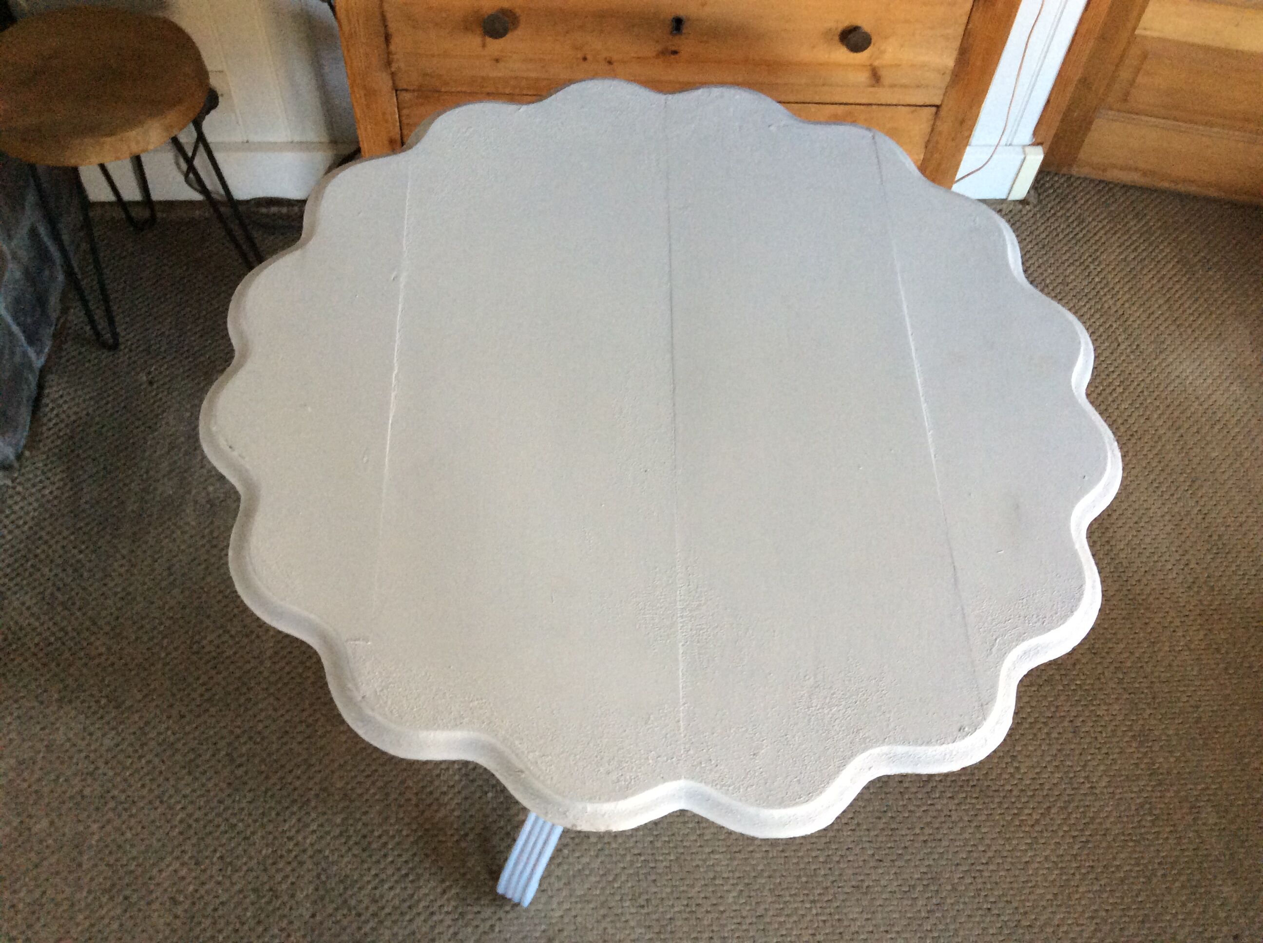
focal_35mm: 32
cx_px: 632
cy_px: 472
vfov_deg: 44.1
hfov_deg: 56.9
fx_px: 1166
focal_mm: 3.3
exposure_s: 1/25
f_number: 2.4
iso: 160
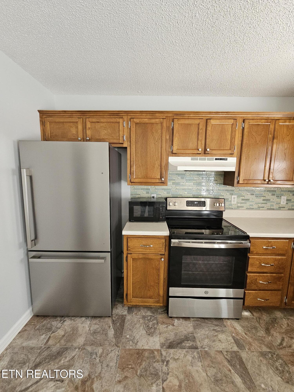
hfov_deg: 89.9
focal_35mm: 13
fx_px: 147
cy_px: 196
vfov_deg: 106.2
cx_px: 147
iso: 500
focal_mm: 2.2
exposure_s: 1/100
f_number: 2.2
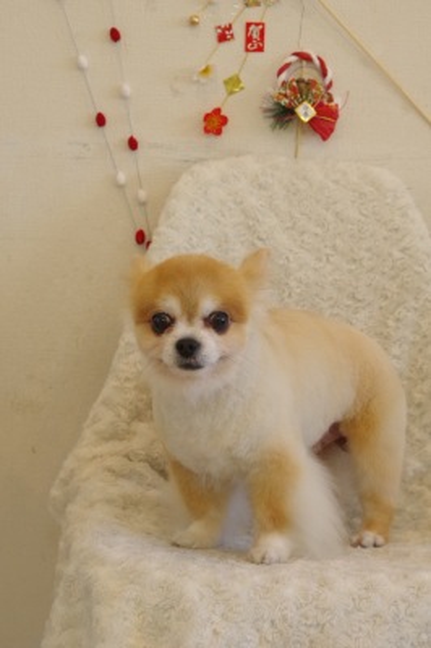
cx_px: 216
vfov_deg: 27.0
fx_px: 1349
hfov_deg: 18.2
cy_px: 324
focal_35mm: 75
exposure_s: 1/100
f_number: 7.1
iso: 1600
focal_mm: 50
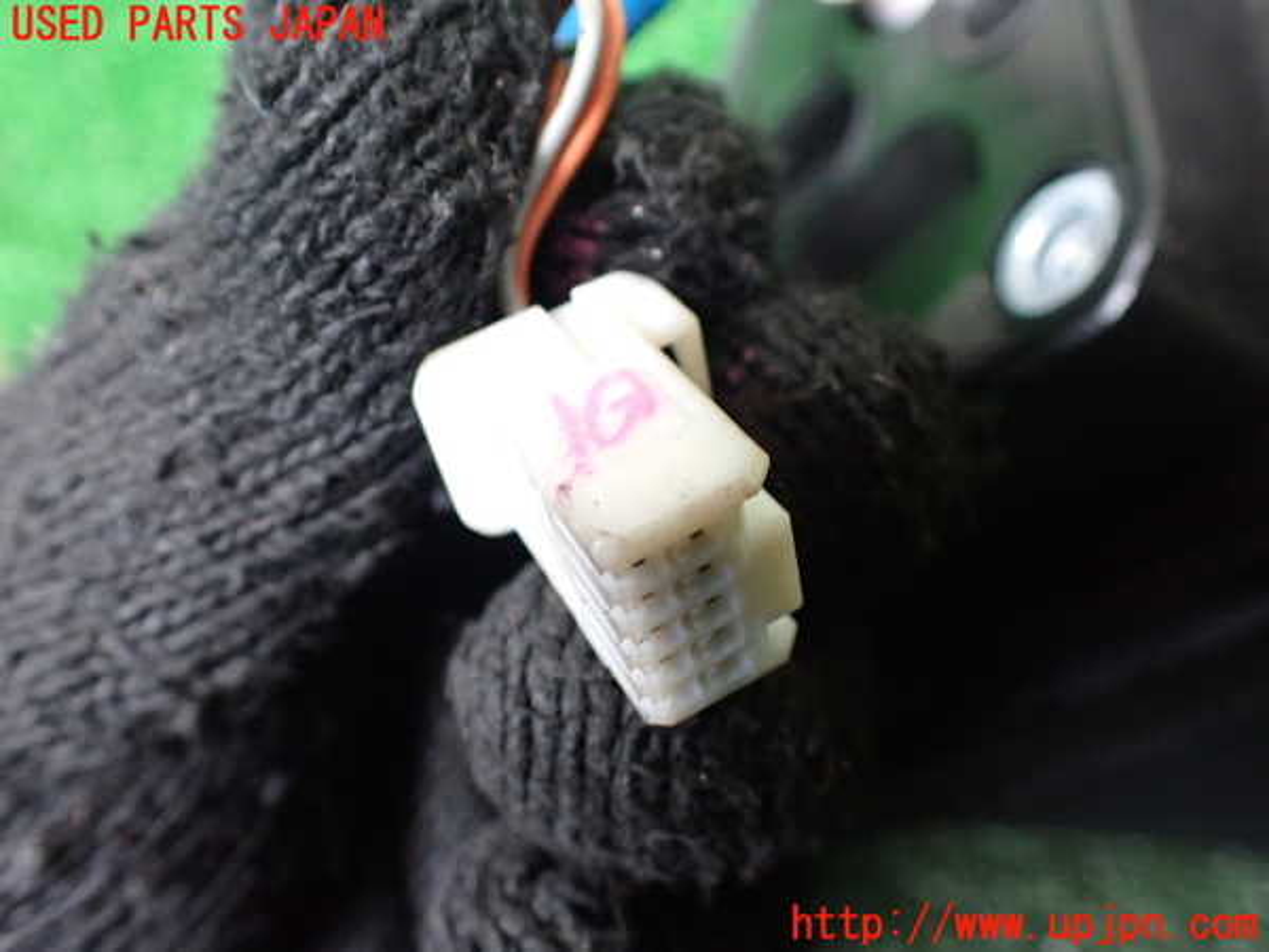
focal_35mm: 30
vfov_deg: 46.8
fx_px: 1100
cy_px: 476
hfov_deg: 60.0
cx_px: 634
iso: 800
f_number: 2.3
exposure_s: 1/80
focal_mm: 5.4
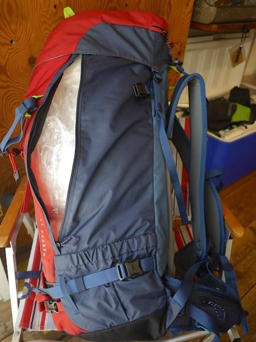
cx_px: 128
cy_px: 171
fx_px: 276
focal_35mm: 28
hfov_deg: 49.7
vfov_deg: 63.4
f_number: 2.5
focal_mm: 14
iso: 160
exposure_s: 1/100
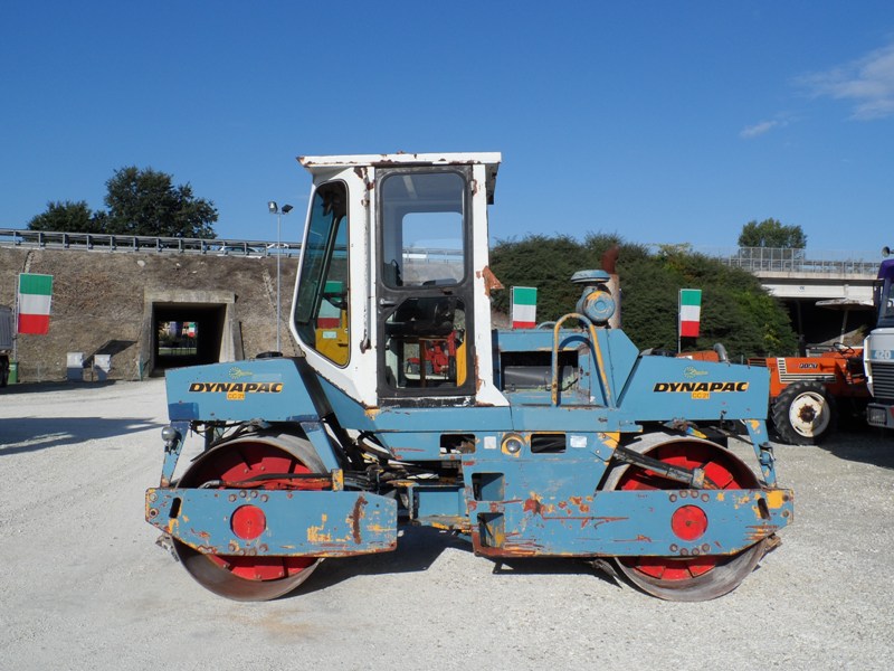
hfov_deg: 56.8
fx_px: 826
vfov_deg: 44.2
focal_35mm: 32
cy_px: 336
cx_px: 447
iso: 80
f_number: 4.8
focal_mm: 5.3
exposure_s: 1/750
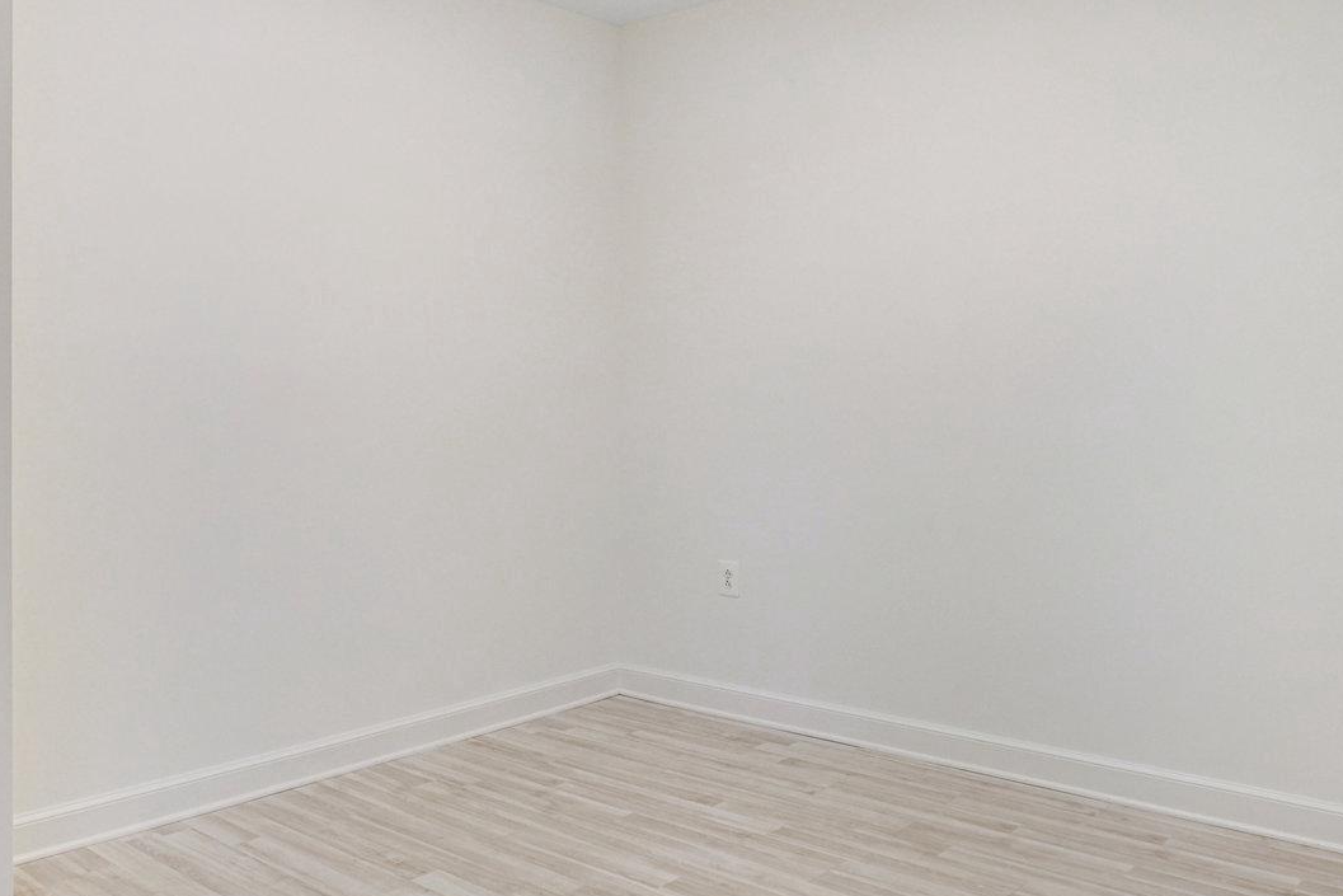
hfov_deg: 58.0
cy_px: 380
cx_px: 382
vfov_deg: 42.2
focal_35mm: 31
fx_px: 1157
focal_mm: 16
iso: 800
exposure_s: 1/50
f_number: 8
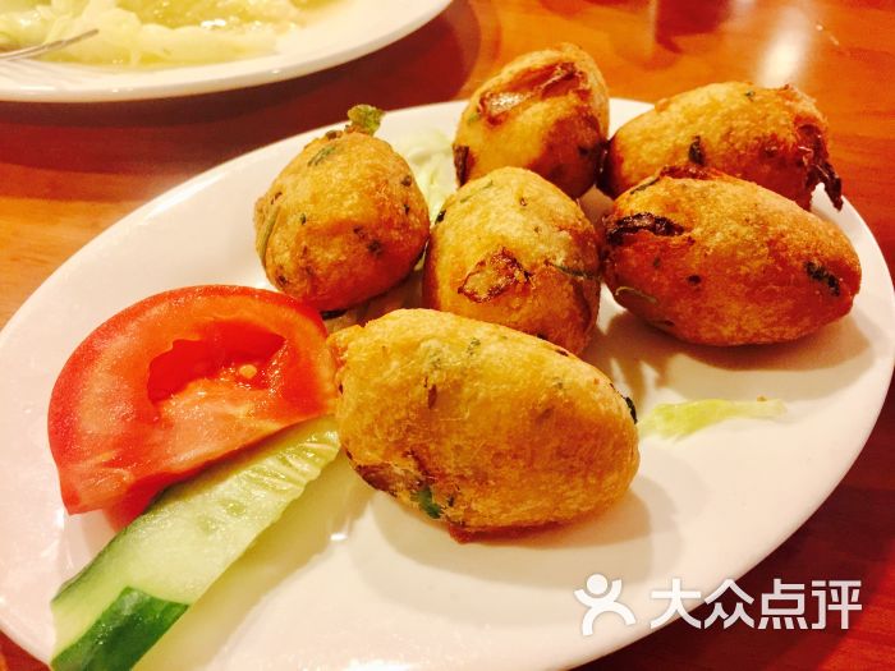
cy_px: 336
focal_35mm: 29
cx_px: 448
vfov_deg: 48.2
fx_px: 750
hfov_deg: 61.7
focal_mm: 4.15
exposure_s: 1/8
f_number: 2.2
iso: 160
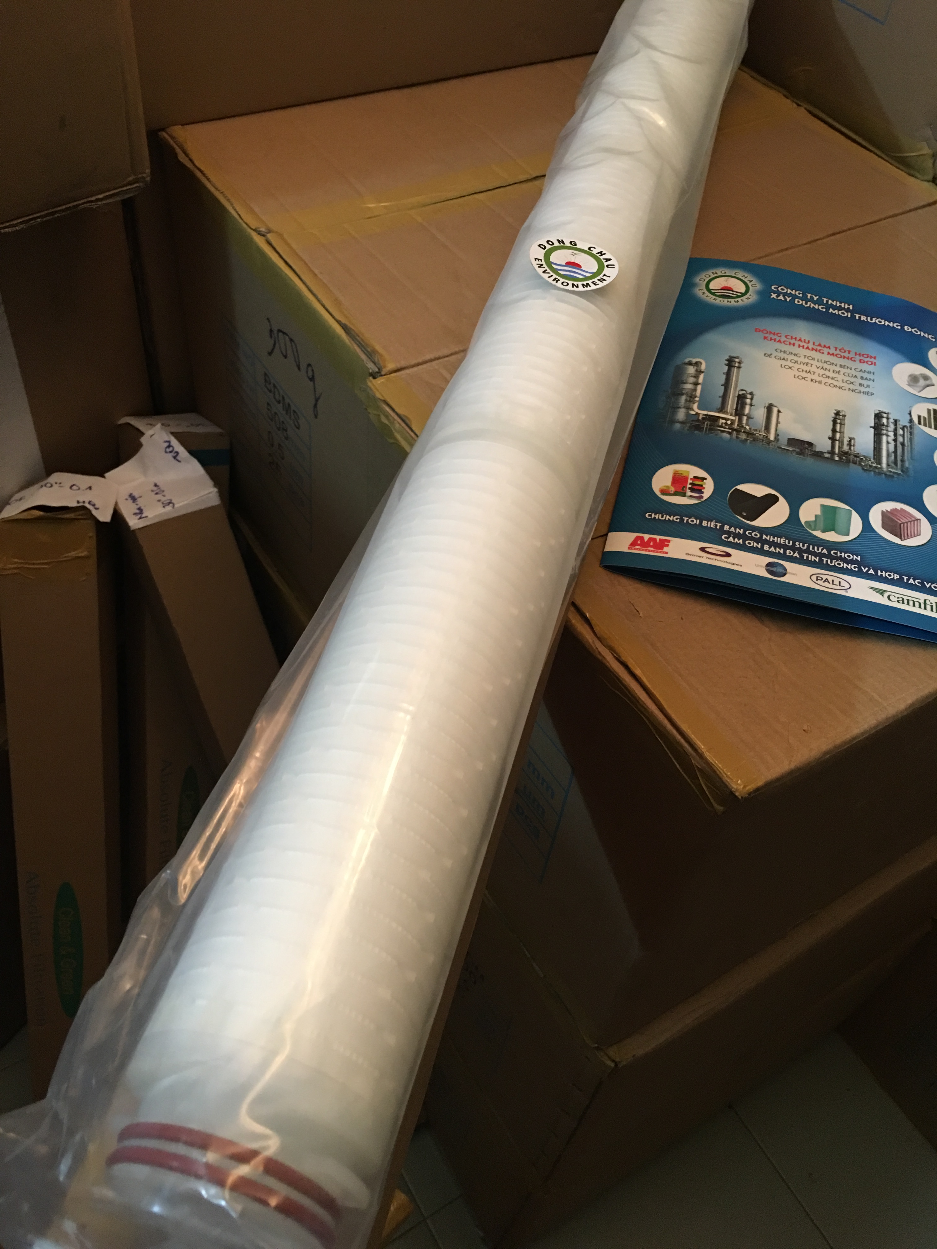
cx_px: 468
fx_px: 1047
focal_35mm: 29
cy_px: 624
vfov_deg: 61.7
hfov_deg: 48.2
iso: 100
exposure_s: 1/10
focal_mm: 4.15
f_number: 2.2
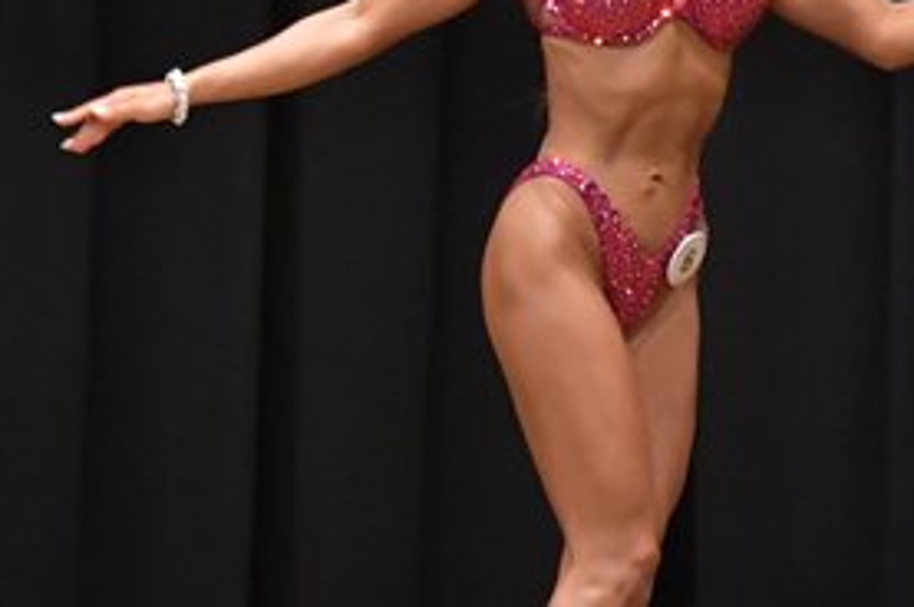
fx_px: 15393
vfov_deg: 2.3
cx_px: 596
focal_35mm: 607
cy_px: 244
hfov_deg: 3.4
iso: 6400
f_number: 5.6
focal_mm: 145
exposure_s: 1/400
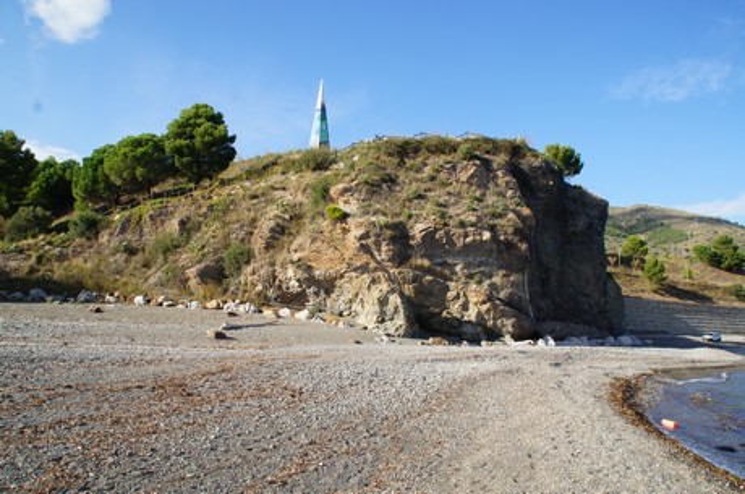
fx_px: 558
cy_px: 247
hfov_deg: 67.5
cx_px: 372
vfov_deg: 47.8
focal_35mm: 27
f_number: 11
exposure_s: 1/80
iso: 100
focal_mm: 18
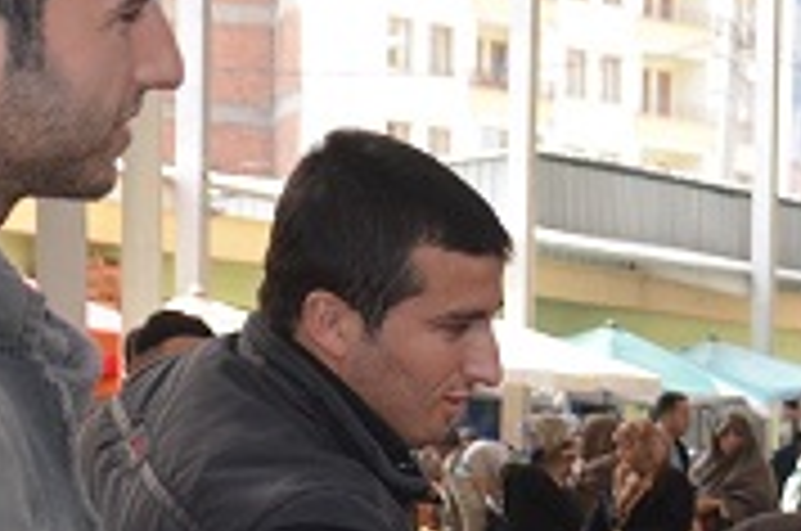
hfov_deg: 10.6
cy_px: 835
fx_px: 4198
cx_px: 1130
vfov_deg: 7.1
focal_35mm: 189
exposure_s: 1/200
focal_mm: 28
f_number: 4
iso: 180
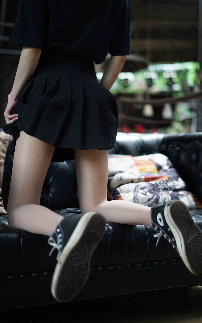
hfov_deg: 24.9
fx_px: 458
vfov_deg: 38.9
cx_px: 101
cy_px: 159
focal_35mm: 52
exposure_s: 1/100
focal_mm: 50
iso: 200
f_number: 1.8
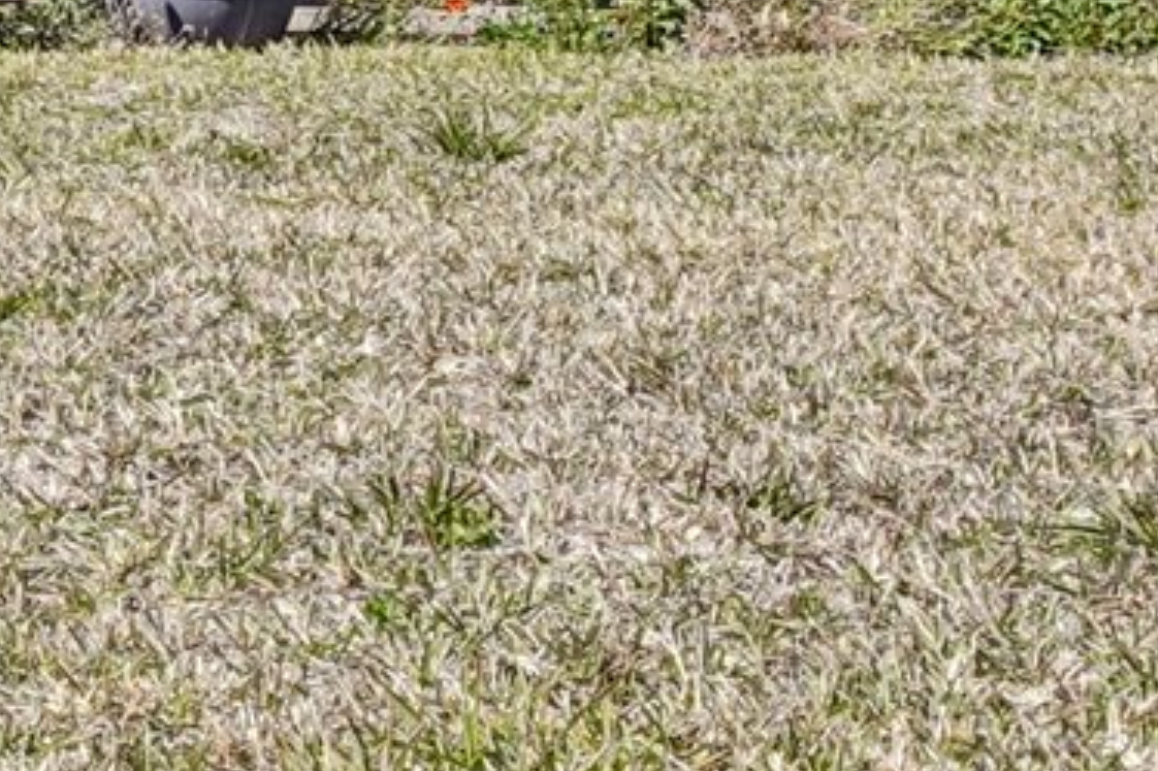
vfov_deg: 10.6
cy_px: -909
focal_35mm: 115
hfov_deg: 14.1
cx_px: -1347
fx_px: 3697
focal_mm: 14
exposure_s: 1/100
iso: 50
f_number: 8
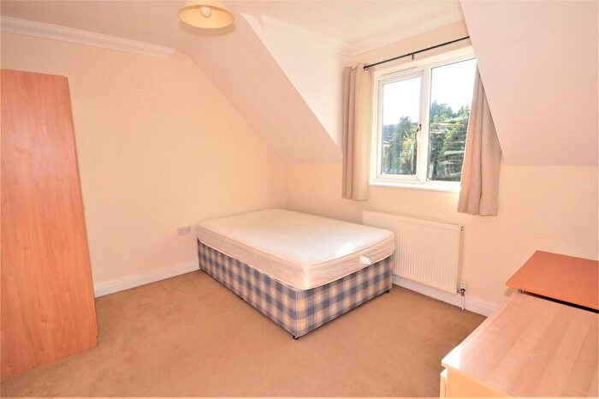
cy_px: 200
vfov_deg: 77.3
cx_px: 300
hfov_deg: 100.4
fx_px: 249
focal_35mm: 15
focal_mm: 10
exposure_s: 1/125
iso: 250
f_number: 5.6
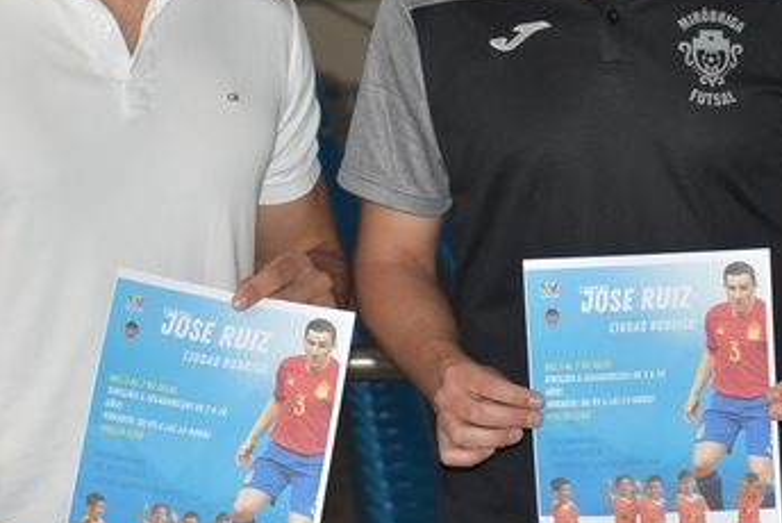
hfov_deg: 12.4
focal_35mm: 165
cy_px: 180
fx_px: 3587
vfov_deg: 8.3
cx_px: 439
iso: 800
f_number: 4.5
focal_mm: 42
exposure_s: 1/80
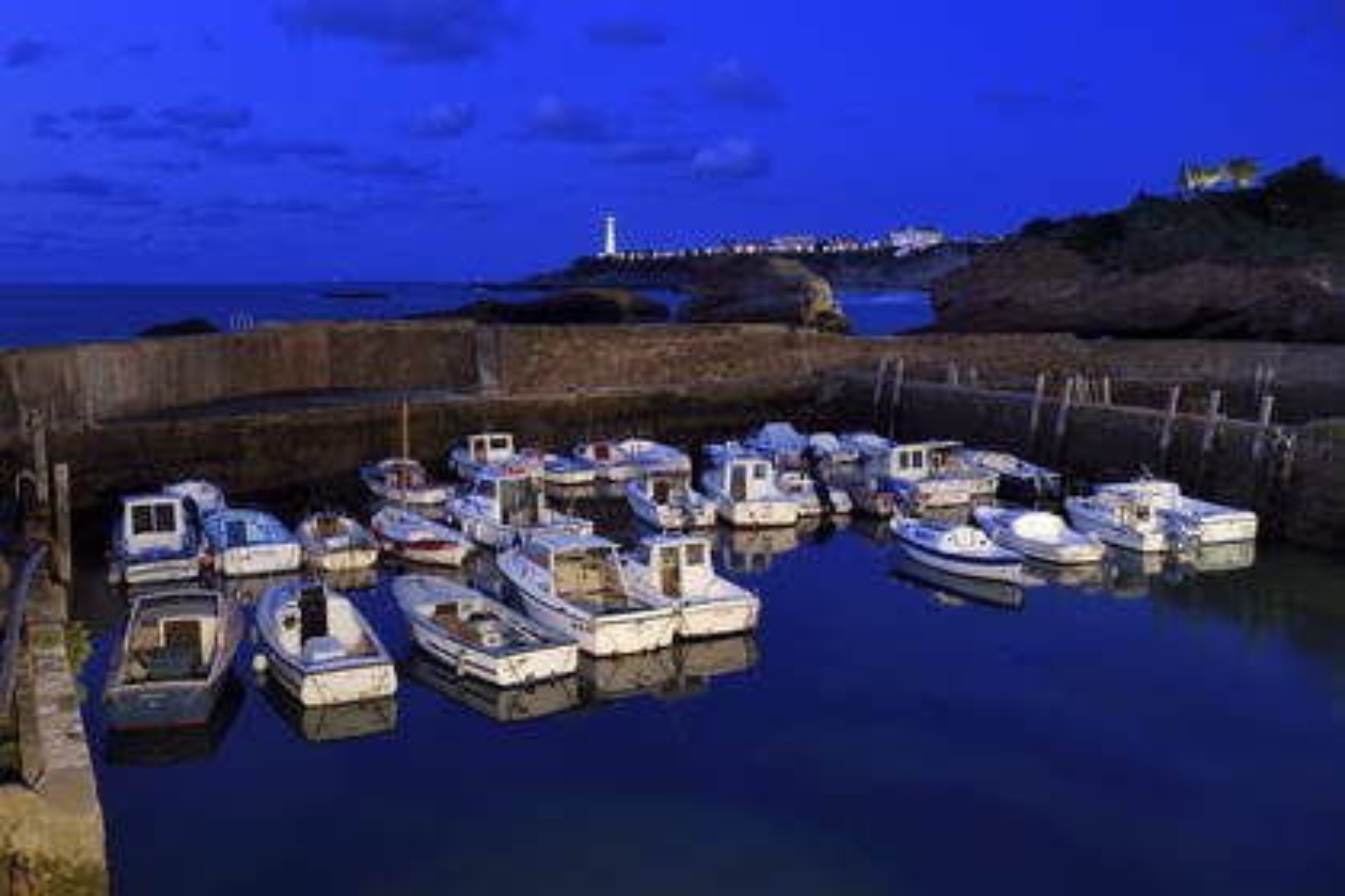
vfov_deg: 38.9
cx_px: 672
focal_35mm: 34
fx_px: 1270
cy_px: 448
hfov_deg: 55.8
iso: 200
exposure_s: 3
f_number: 7.1
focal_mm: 34
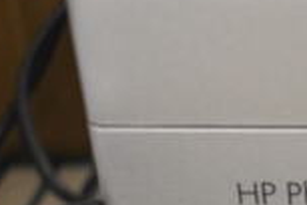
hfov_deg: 17.2
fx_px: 921
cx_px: 453
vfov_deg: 12.1
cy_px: 316
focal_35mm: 108
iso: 2500
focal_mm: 18
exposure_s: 1/60
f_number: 4
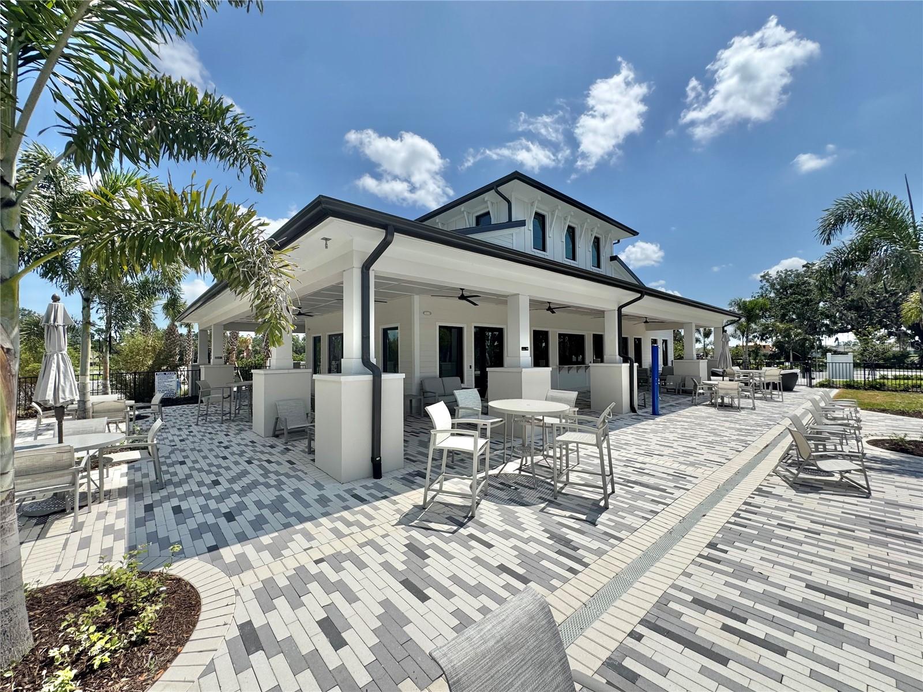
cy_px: 346
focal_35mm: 14
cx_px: 462
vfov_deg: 85.7
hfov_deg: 102.1
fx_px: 373
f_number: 2.2
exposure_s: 1/2584
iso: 50
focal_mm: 2.22
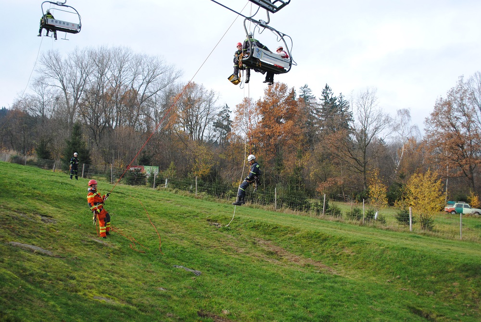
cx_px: 240
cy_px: 161
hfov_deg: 53.1
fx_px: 481
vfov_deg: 37.0
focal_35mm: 36
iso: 200
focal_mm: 24
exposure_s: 1/640
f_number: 4
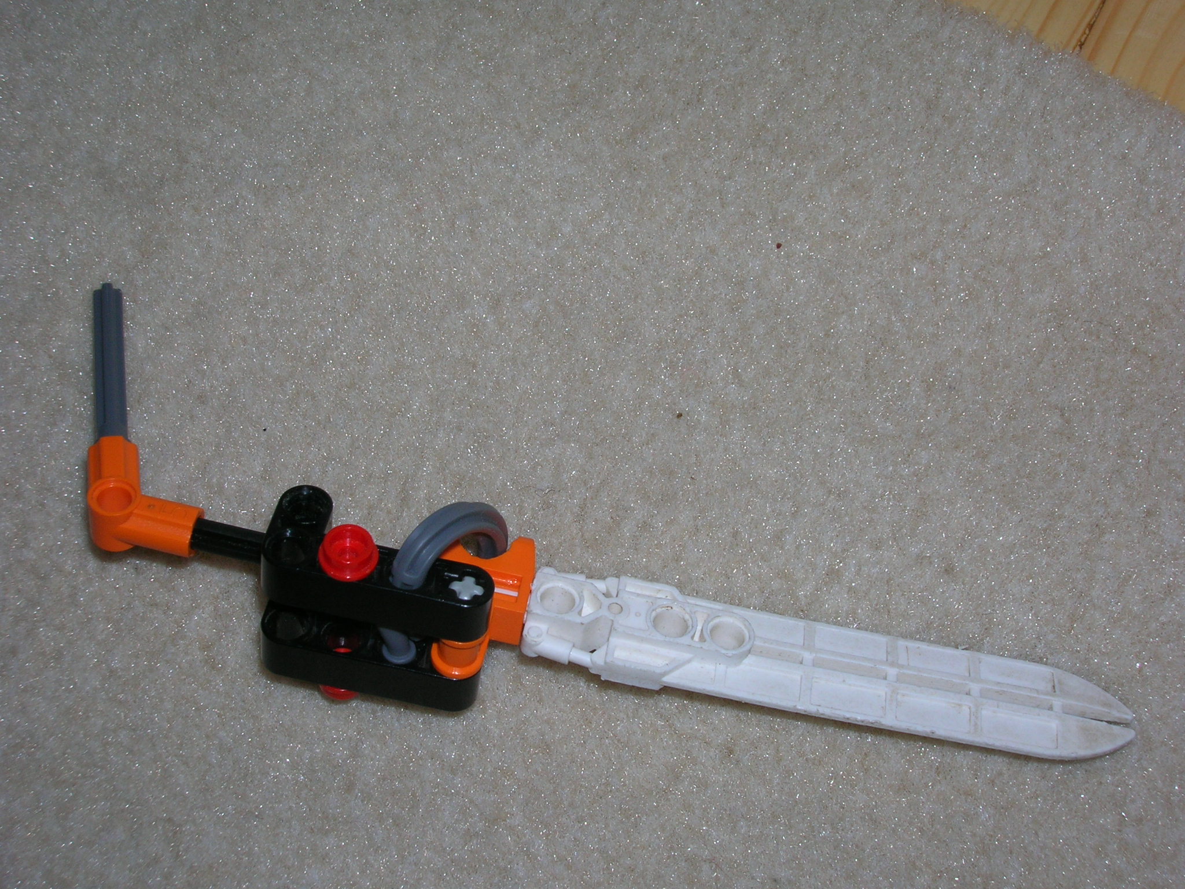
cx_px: 592
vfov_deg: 31.5
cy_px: 444
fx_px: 1575
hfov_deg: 41.2
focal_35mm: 46
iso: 50
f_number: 5.4
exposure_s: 1/60.1
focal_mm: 7.7
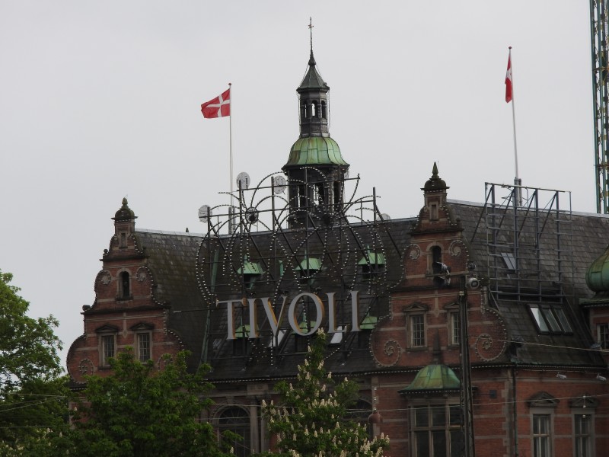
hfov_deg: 11.0
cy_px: 228
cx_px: 304
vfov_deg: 8.2
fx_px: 3167
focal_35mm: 180
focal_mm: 32.2
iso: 100
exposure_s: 1/200
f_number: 5.3
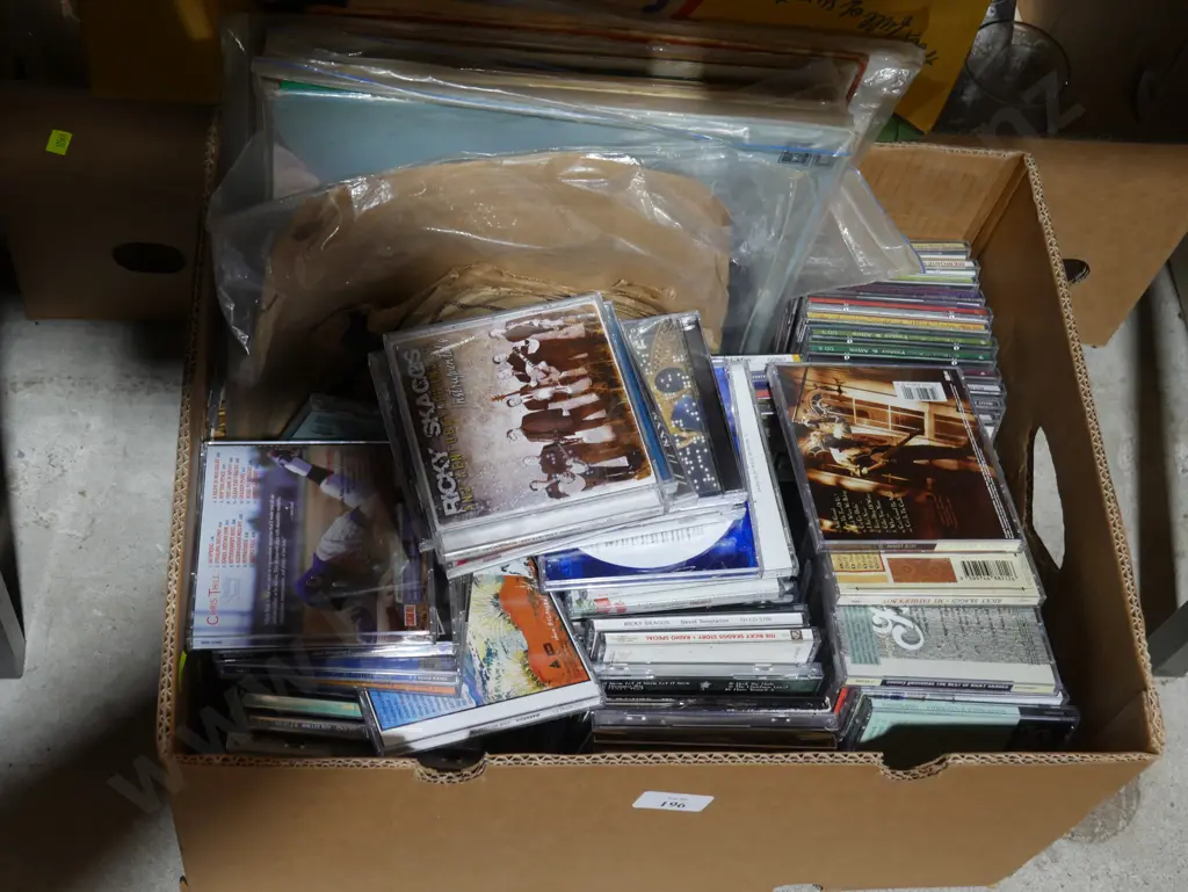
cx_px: 594
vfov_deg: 29.1
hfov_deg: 38.2
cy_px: 446
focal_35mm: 50
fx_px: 1717
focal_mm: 25
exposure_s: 1/60
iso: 640
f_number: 5.3
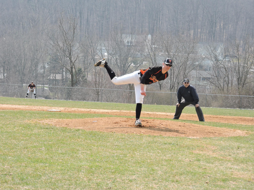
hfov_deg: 10.7
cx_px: 127
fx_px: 1357
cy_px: 95
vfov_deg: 8.0
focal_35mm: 185
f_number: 4.6
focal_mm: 33
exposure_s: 1/500
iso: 160
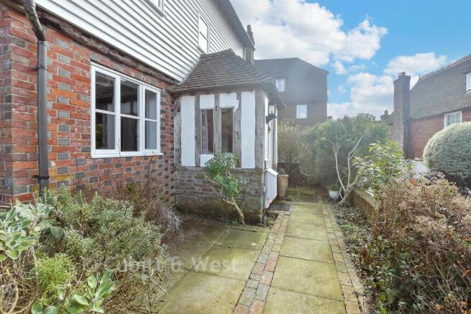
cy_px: 157
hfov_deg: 100.4
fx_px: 196
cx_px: 236
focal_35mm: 15
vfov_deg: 77.4
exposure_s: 1/160
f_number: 8
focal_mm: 10
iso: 160
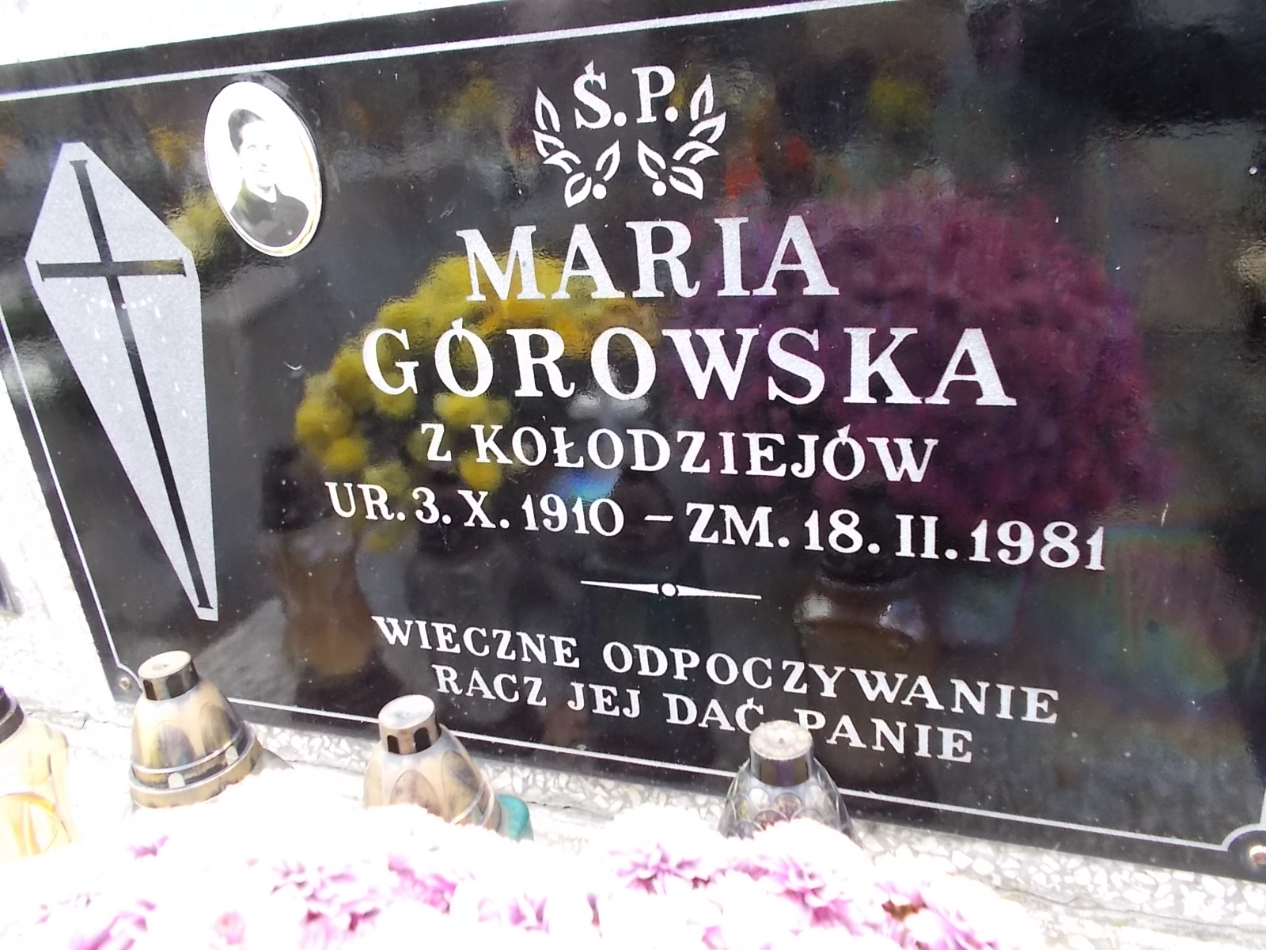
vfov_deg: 53.1
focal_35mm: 26
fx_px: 951
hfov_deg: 67.3
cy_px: 475
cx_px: 633
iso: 200
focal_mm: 4.6
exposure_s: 1/20
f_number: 3.2
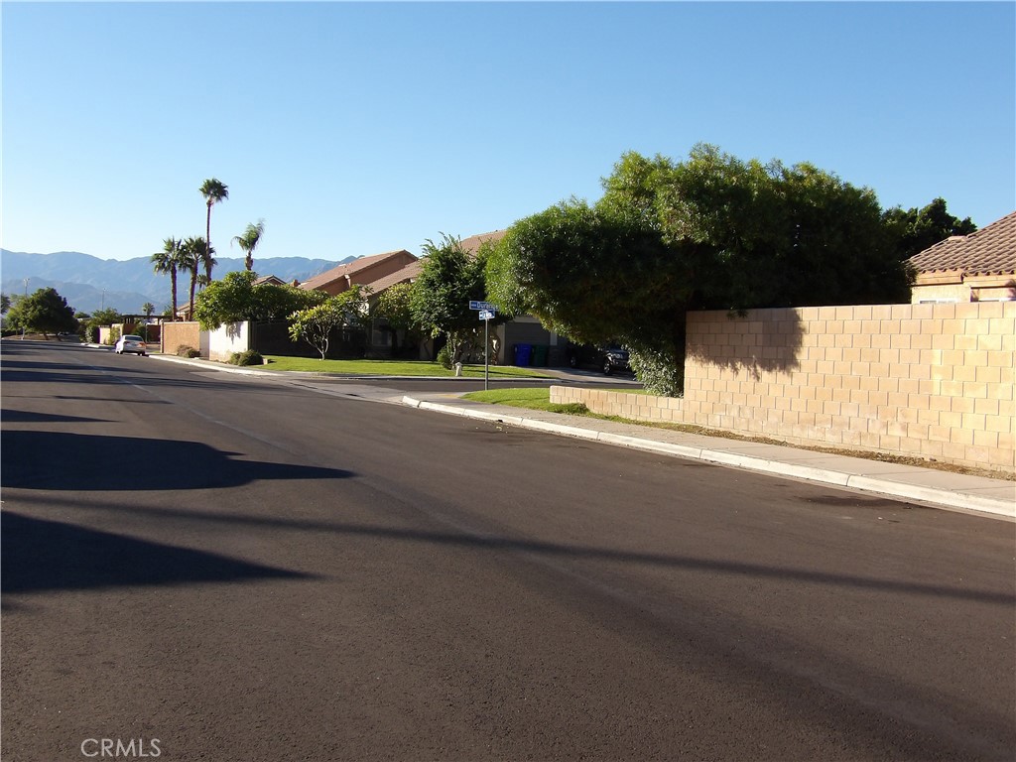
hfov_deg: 47.9
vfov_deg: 36.8
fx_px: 1145
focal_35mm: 39
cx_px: 508
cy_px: 381
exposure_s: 1/513
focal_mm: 7
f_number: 3.7
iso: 100
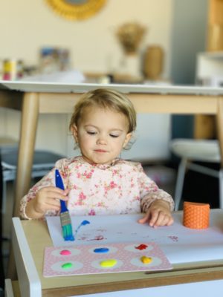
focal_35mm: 52
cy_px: 148
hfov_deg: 28.0
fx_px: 447
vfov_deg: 36.8
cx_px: 112
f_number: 2.4
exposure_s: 1/122
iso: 100
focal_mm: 6
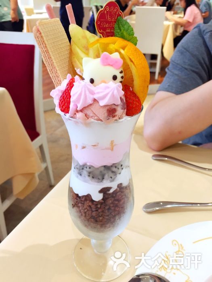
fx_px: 237
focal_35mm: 29
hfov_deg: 48.2
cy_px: 141
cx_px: 106
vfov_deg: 61.7
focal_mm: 4.15
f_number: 2.2
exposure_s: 1/33
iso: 50
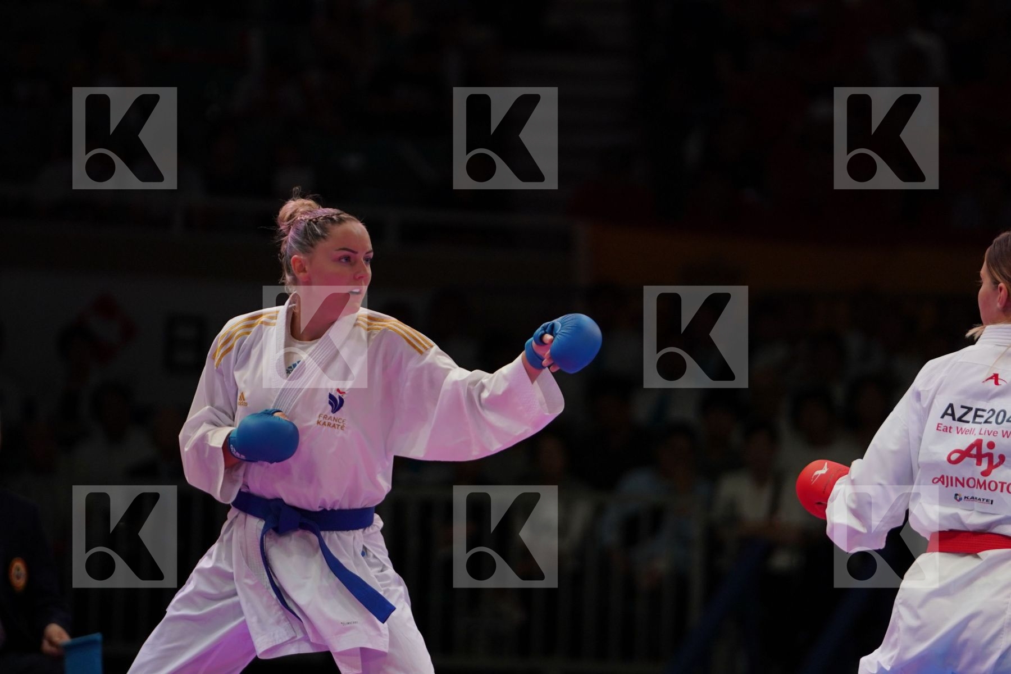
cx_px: 506
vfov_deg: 5.4
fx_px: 7161
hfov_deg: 8.1
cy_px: 337
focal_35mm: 255
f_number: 2.8
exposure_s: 1/1000
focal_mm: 170
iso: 640
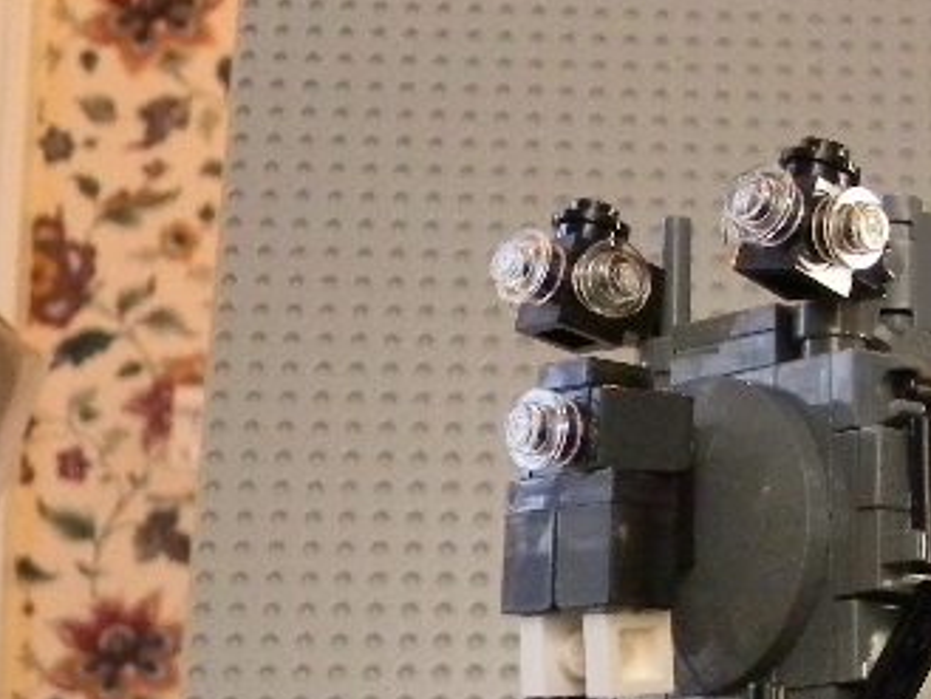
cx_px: 1438
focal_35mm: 112
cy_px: 580
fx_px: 3013
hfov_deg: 16.0
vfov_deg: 13.2
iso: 400
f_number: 3.7
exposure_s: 1/22.2
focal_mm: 6.4
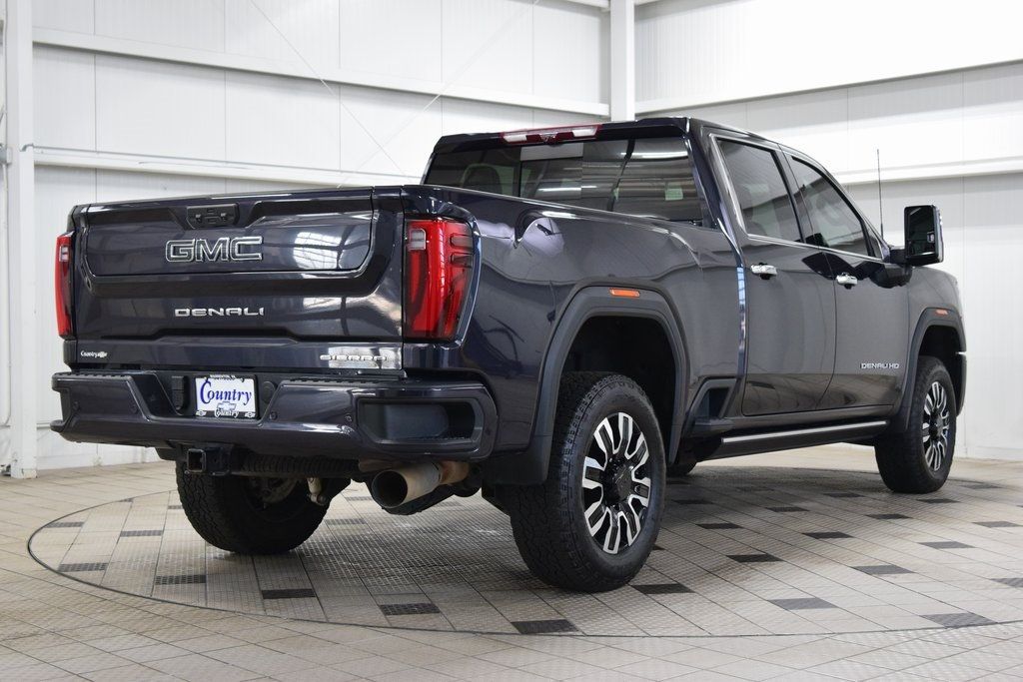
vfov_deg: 25.8
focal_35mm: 52
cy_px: 341
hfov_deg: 37.8
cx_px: 512
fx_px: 1492
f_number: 5
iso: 1600
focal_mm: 35
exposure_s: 1/60
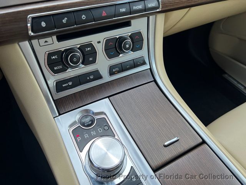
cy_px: 92
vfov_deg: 53.1
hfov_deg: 67.3
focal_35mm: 26
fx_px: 185
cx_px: 123
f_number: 1.5
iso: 50
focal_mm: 5.7
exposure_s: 1/431
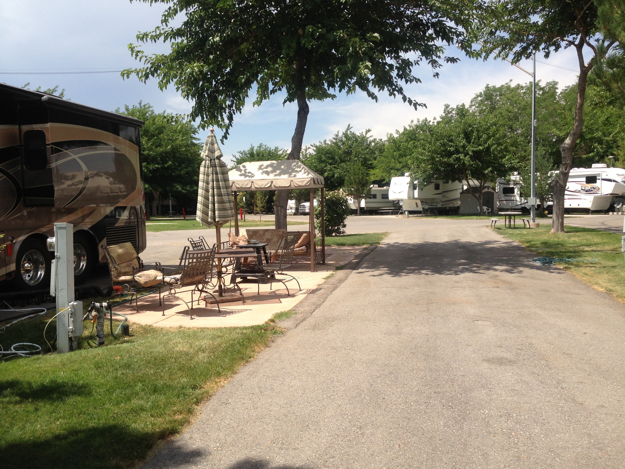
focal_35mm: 33
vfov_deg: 42.9
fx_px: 596
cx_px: 312
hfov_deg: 55.4
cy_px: 234
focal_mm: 4.13
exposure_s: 1/1290
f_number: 2.4
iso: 50
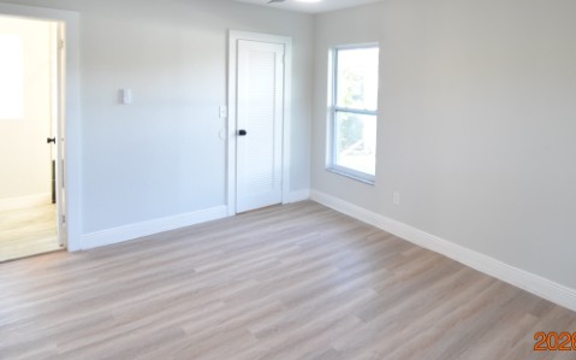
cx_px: 375
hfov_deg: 75.2
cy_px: 96
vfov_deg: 51.0
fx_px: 361
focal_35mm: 23
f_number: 3.5
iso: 800
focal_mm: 10
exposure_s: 1/60
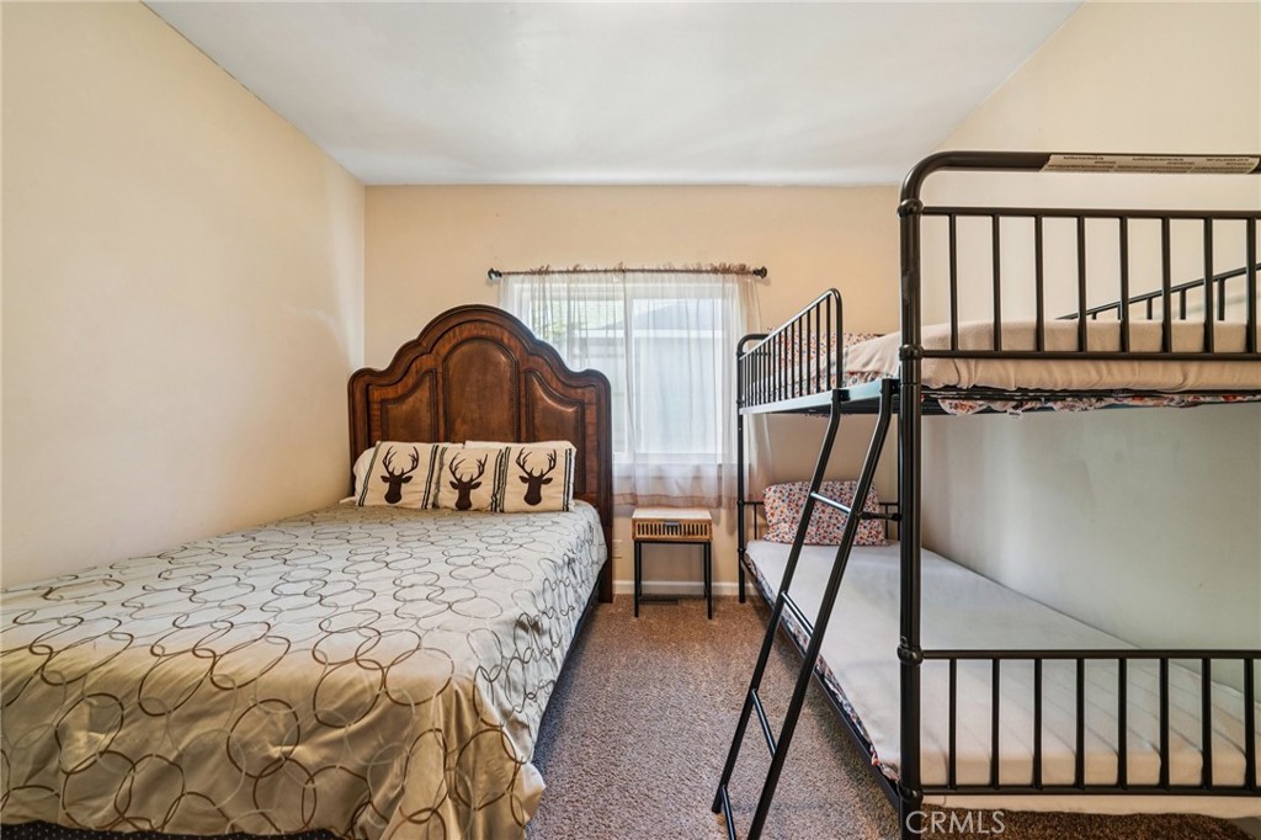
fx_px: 455
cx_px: 630
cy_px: 420
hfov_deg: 108.3
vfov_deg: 85.4
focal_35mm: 13
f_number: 8
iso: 400
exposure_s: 1/5
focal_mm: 13
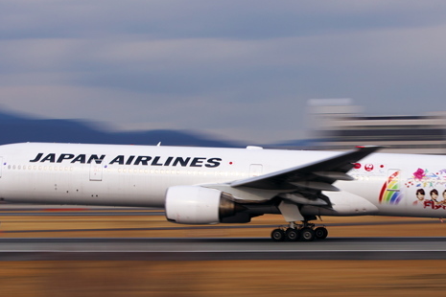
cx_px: 299
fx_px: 1908
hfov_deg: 13.3
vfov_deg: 8.9
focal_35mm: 154
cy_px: 196
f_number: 8
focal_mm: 70
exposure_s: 1/20
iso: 200
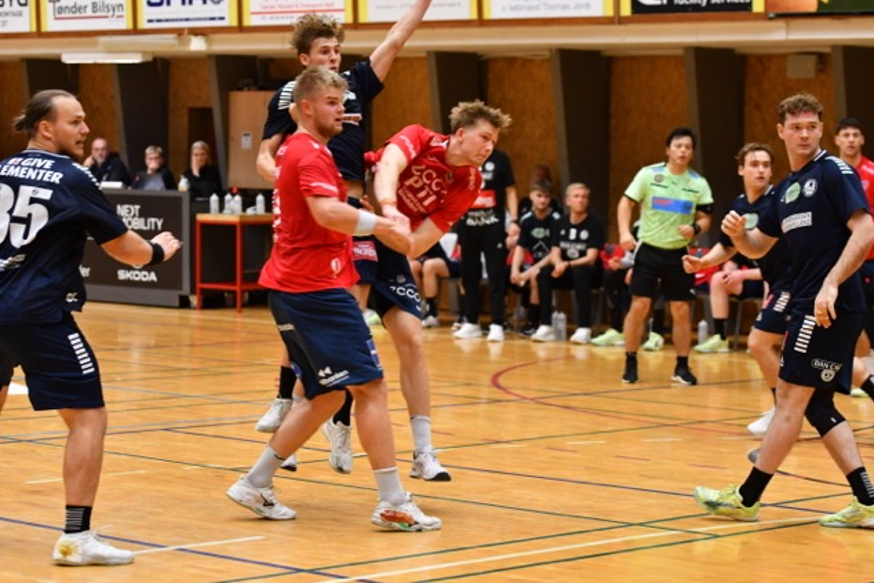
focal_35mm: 106
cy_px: 293
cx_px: 437
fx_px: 2574
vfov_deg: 12.9
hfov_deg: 19.3
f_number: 2.8
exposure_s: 1/500
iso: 2500
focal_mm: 70
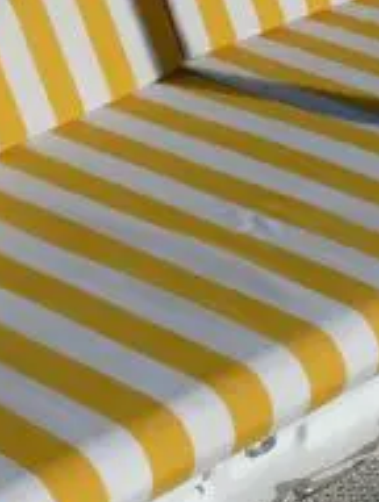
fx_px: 1702
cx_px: 321
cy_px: 79
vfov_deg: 16.6
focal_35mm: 117
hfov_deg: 12.6
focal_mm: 7.4
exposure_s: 1/640
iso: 100
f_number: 8
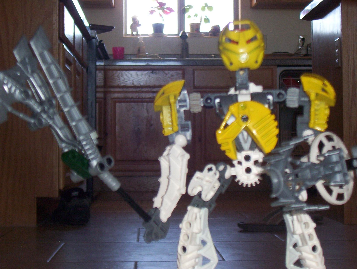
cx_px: 178
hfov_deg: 25.0
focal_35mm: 78
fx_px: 806
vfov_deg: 19.0
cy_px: 134
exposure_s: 1/58
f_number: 3.94
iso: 140
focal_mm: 12.09
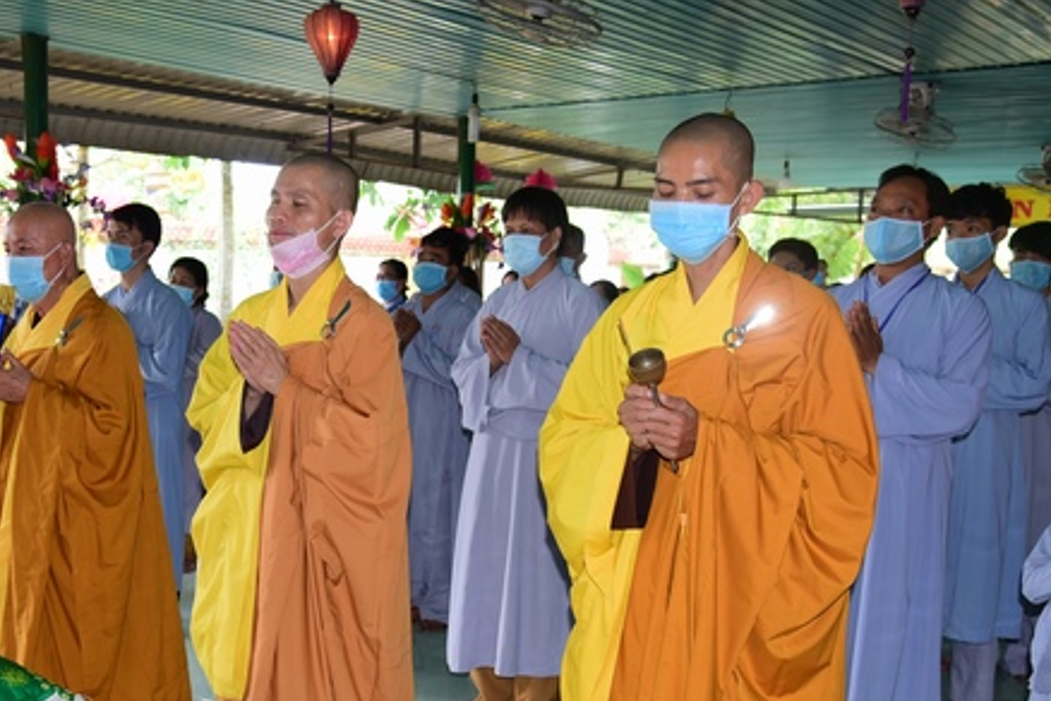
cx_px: 348
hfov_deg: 42.2
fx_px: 1343
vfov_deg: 28.9
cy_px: 509
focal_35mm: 46
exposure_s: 1/40
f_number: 4.5
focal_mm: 31
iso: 320
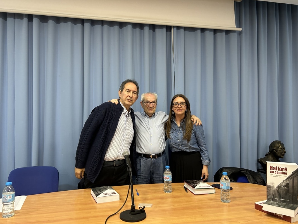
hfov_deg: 67.3
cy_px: 112
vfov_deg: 53.1
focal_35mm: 26
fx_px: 224
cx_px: 149
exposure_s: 1/50
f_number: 1.5
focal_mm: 5.7
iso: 160
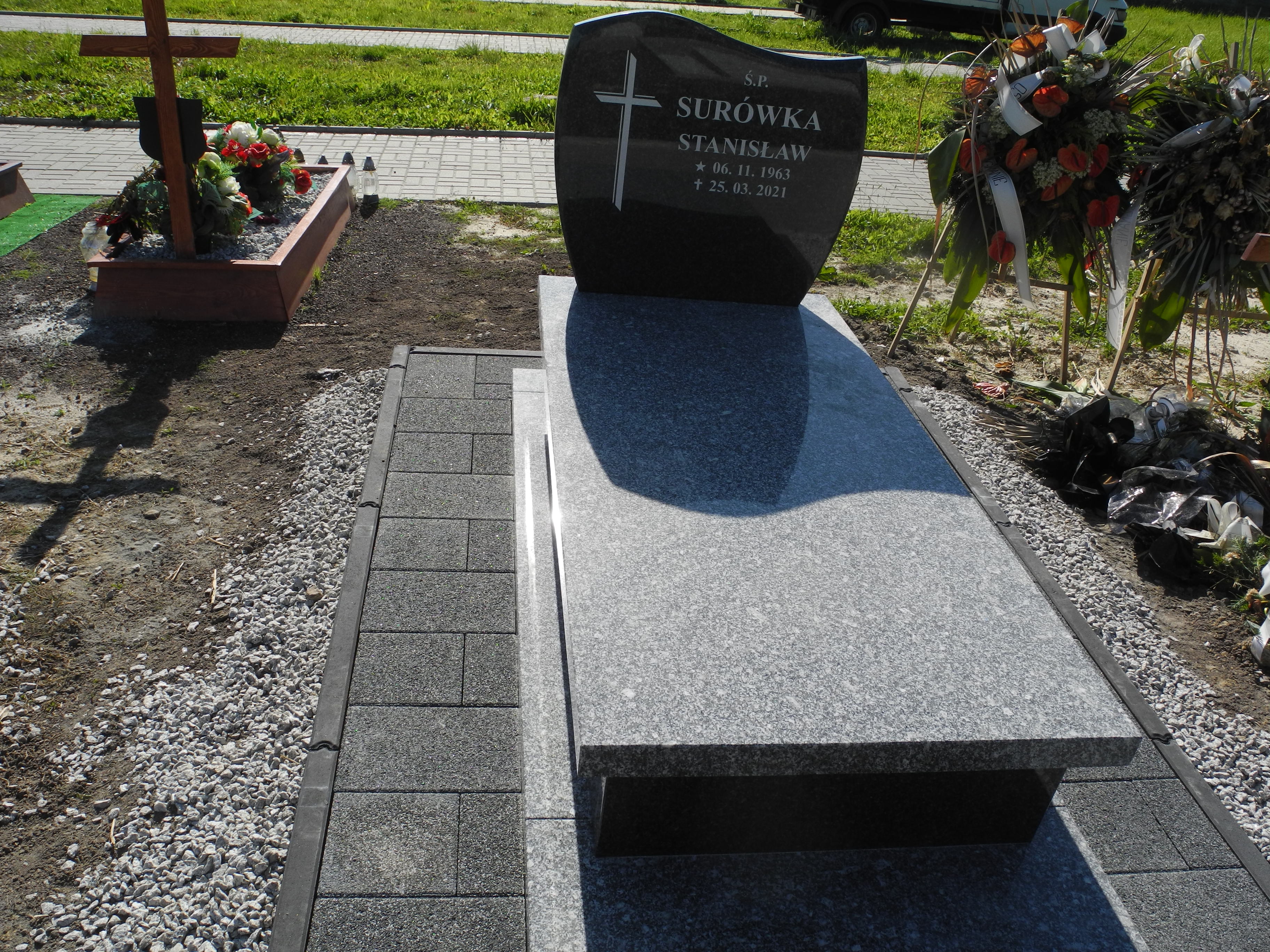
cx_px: 635
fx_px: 1027
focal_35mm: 28
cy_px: 476
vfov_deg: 49.7
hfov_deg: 63.4
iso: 100
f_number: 4.5
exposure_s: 1/800
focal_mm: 6
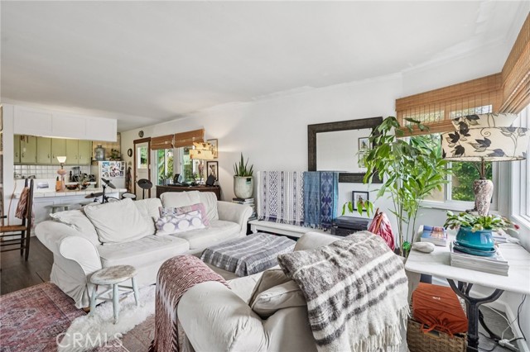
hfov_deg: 96.8
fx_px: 235
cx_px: 265
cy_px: 176
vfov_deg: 73.7
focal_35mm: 16
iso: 400
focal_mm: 16
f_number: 8
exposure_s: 1/15
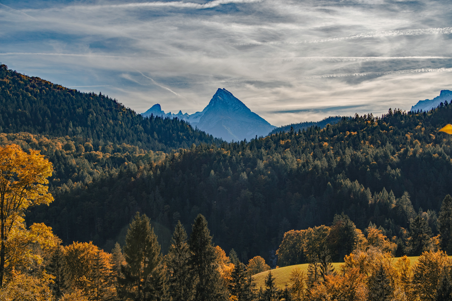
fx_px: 672
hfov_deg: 37.2
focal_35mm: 54
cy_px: 152
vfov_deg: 25.3
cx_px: 230
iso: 125
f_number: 10
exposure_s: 1/400
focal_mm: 35
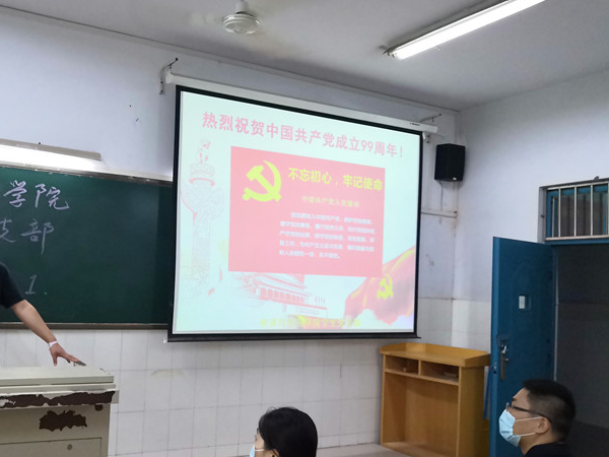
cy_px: 259
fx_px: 633
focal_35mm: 36
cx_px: 224
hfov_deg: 50.8
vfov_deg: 39.6
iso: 400
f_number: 1.8
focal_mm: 3.95
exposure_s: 1/50
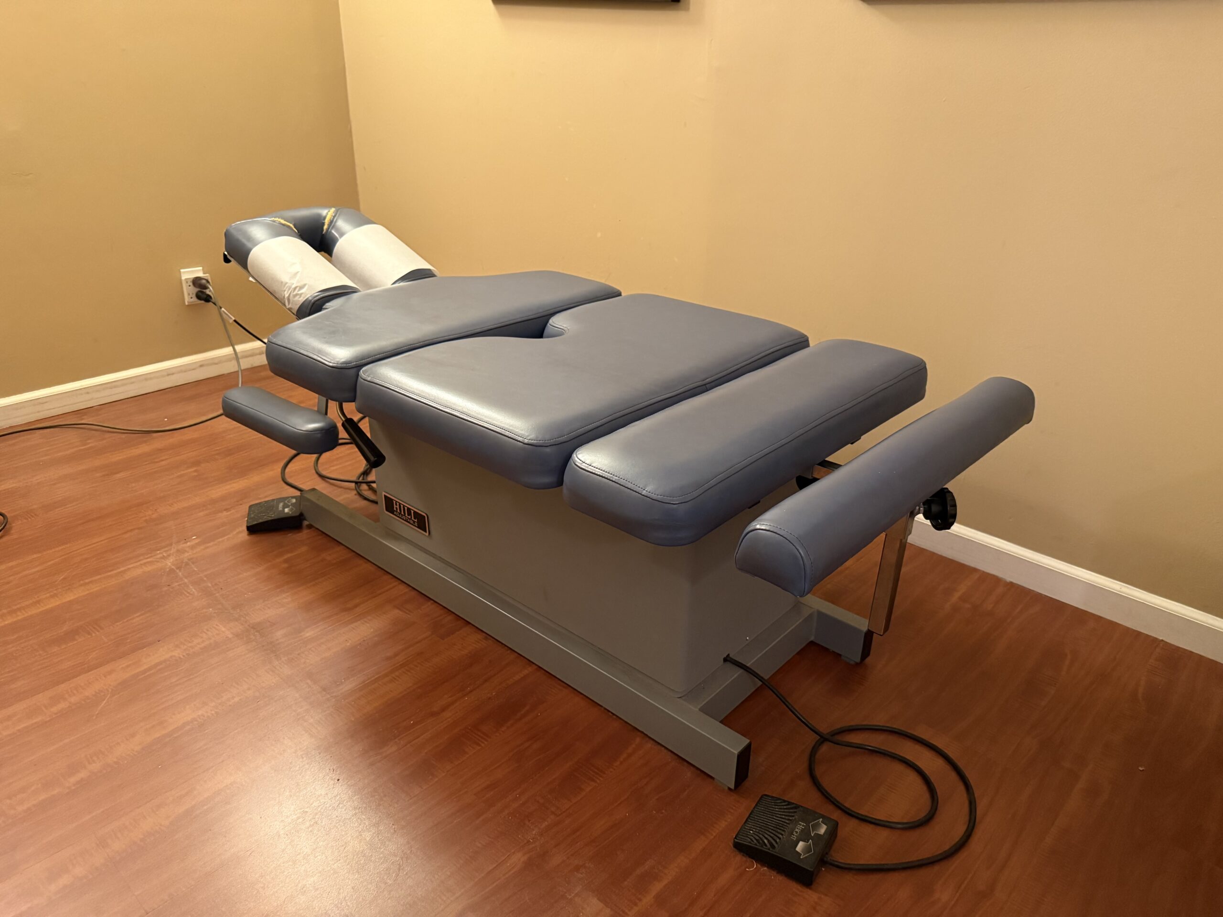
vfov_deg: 56.8
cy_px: 458
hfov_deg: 71.6
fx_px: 848
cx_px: 612
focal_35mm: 24
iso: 800
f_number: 1.78
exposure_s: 1/40
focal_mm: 6.76
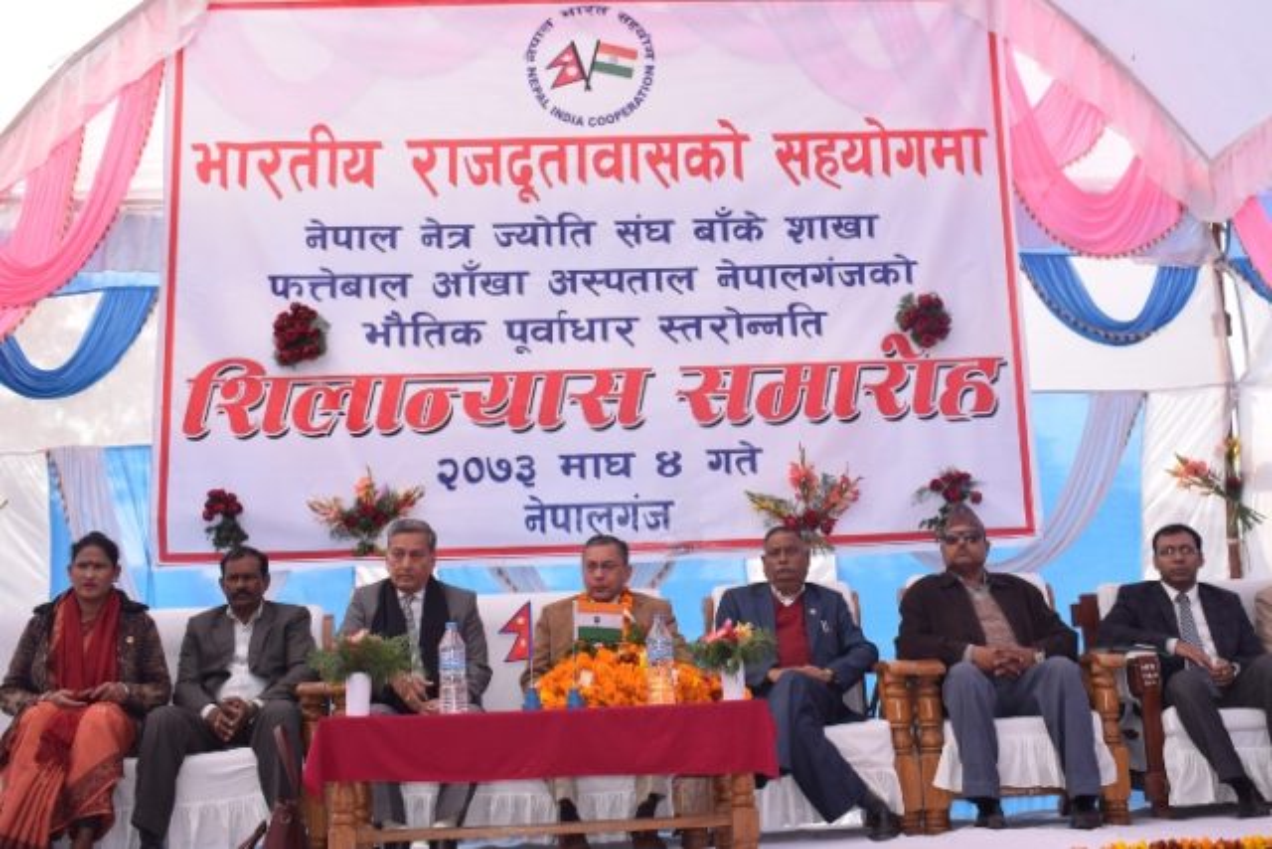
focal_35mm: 34
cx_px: 636
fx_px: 1219
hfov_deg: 55.1
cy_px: 424
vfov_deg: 38.4
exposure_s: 1/200
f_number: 5.6
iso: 100
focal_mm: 23
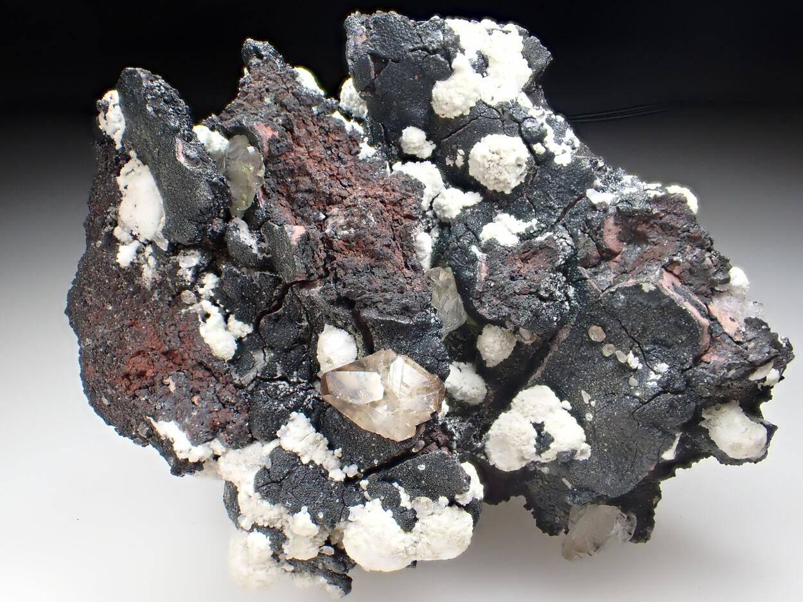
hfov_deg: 49.0
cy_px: 301
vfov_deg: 37.7
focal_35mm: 38
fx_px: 882
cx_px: 402
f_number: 3.5
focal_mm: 6.83
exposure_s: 1/160
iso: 160
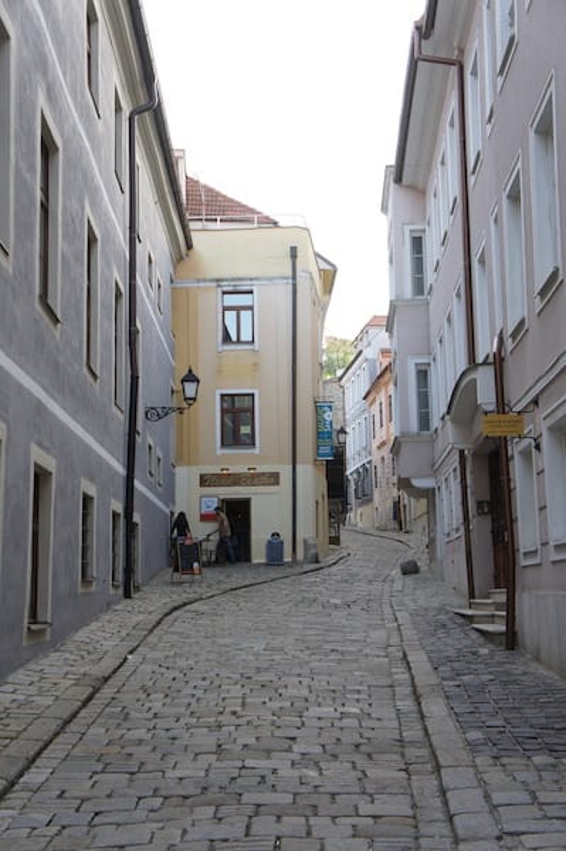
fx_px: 1063
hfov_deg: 29.8
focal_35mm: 45
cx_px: 283
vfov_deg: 43.6
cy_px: 426
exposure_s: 1/80
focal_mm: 30
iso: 200
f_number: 5.6
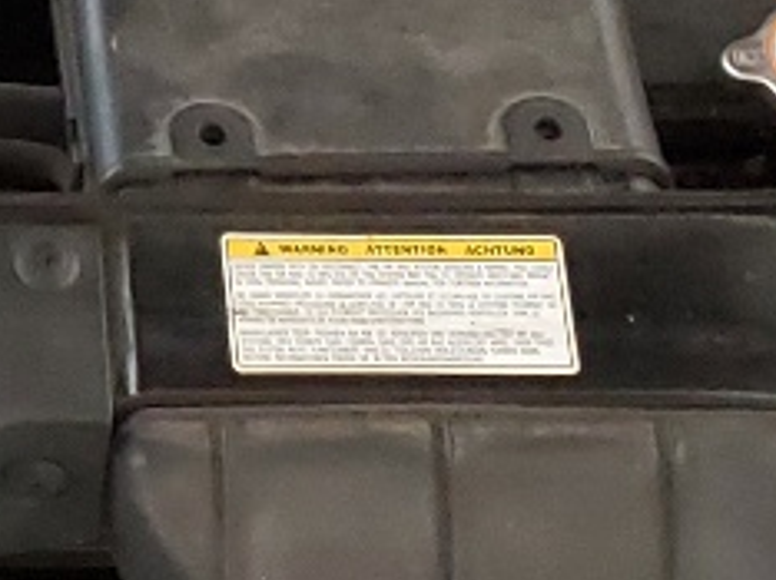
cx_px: -342
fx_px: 3986
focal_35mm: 178
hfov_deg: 10.8
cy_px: -321
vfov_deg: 8.1
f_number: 1.5
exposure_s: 1/40
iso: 337
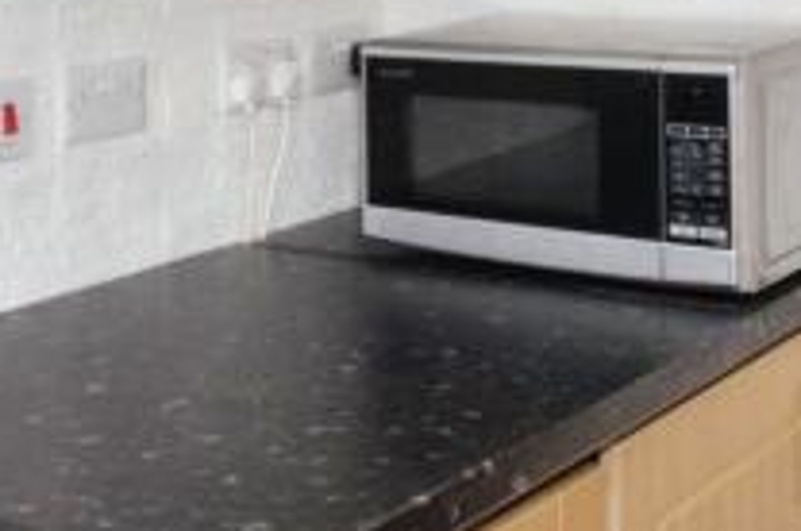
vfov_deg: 17.3
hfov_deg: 26.1
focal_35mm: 74
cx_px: 19
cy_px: -160
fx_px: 1644
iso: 1000
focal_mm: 10
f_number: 22
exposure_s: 1/60
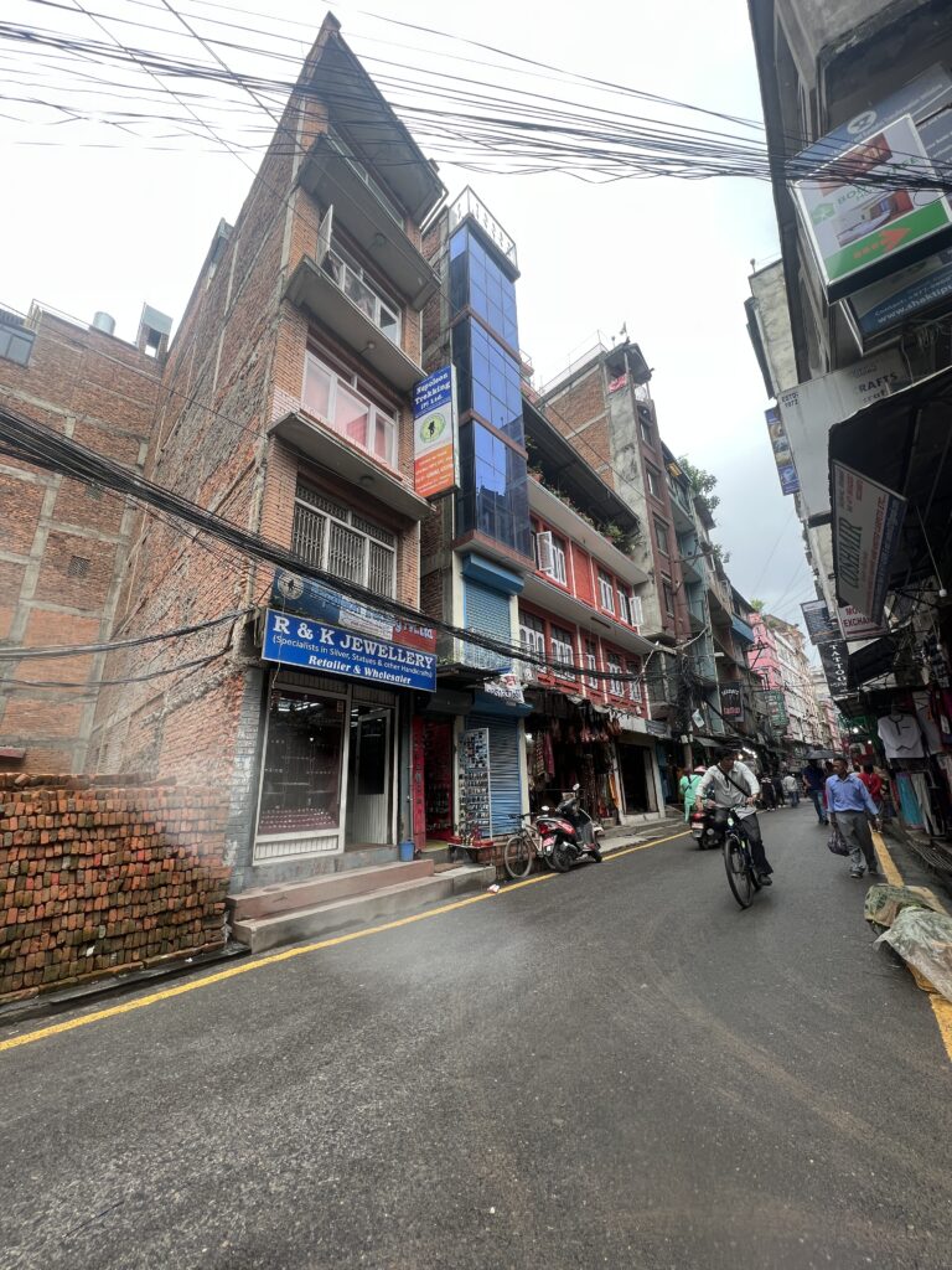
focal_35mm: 13
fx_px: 477
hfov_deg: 89.9
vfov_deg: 106.2
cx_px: 476
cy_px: 635
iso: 32
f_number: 1.8
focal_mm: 1.57
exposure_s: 1/158
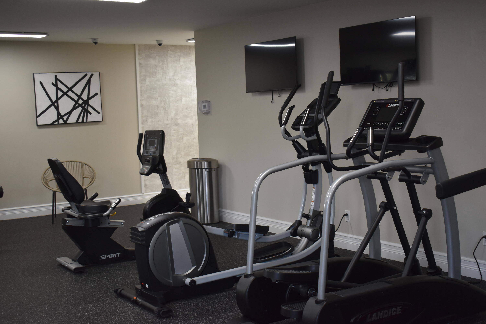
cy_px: 162
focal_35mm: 48
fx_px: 648
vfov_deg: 28.1
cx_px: 243
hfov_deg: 41.1
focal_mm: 32
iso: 900
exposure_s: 1/125
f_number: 4.5
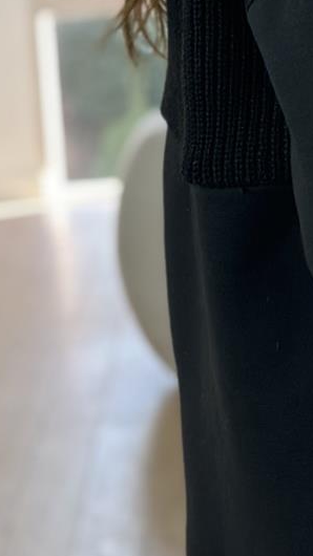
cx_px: 502
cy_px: 194
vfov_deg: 13.6
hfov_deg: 7.5
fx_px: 2332
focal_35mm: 158
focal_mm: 6.86
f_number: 1.78
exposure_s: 1/100
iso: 80
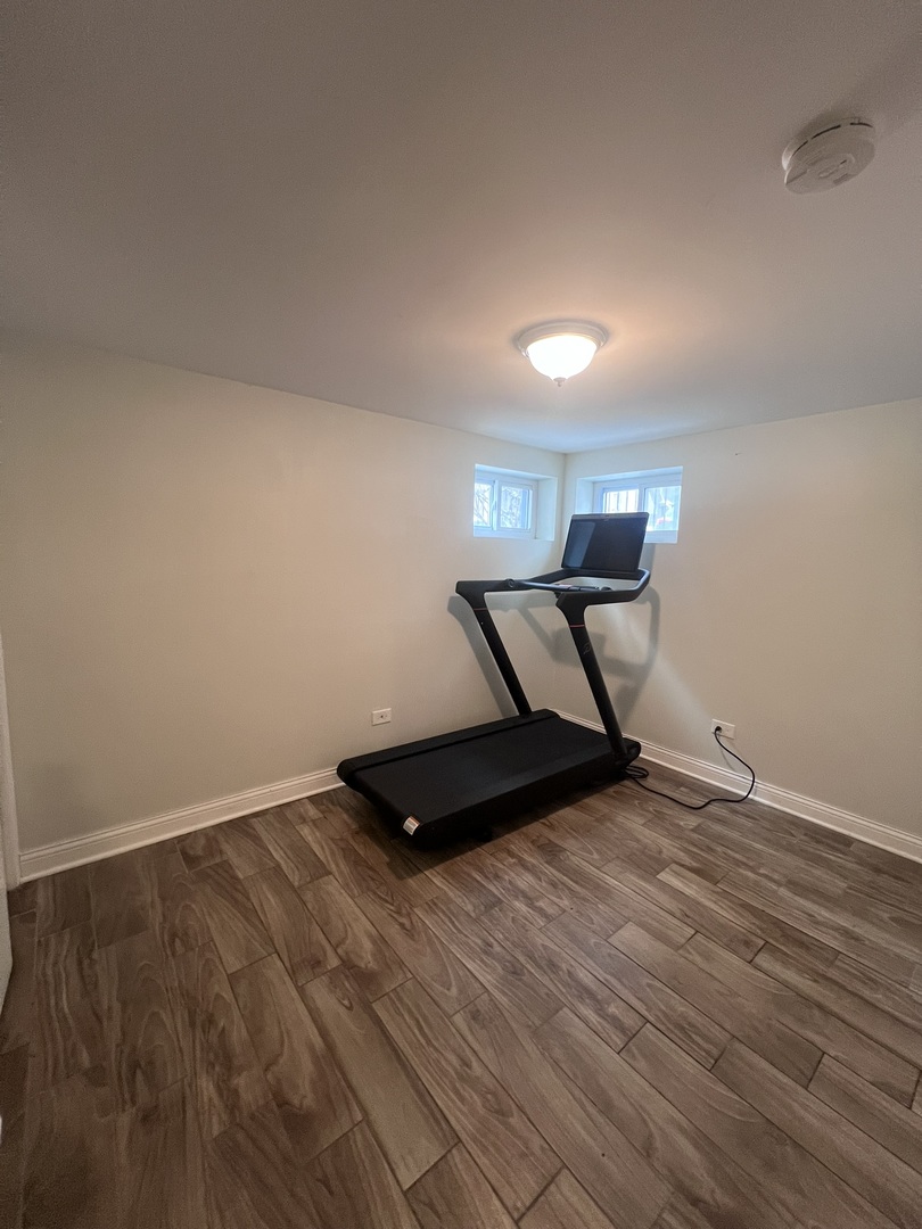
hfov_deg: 89.9
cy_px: 614
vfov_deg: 106.2
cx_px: 461
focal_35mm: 13
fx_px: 462
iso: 250
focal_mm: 1.57
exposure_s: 1/60
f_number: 1.8
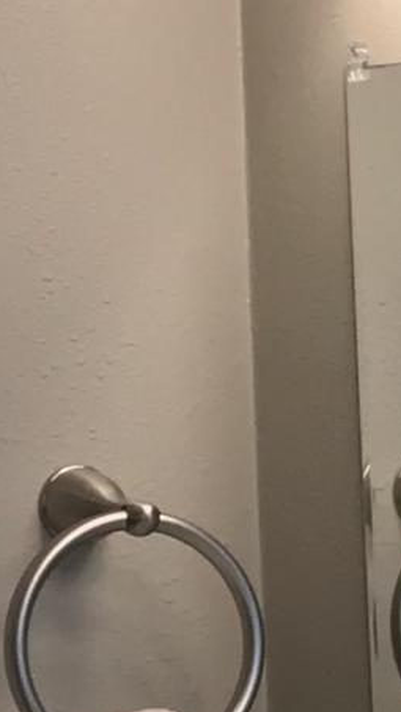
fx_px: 3816
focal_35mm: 202
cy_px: 838
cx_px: 1373
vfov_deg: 10.5
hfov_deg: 5.5
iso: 32
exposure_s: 1/119
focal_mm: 3.99
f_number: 1.8
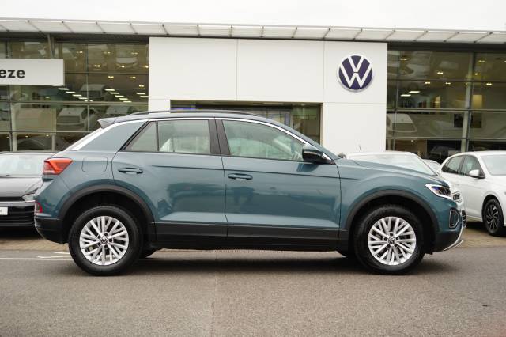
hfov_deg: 46.4
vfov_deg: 31.9
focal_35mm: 42
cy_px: 168
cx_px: 253
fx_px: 590
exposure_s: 1/60
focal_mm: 28
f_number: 4.5
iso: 125
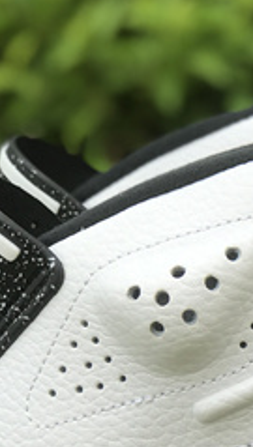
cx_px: 409
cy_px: 448
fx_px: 2283
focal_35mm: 192
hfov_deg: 6.2
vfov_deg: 11.1
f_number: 2.8
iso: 20
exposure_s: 1/222
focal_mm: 6.6
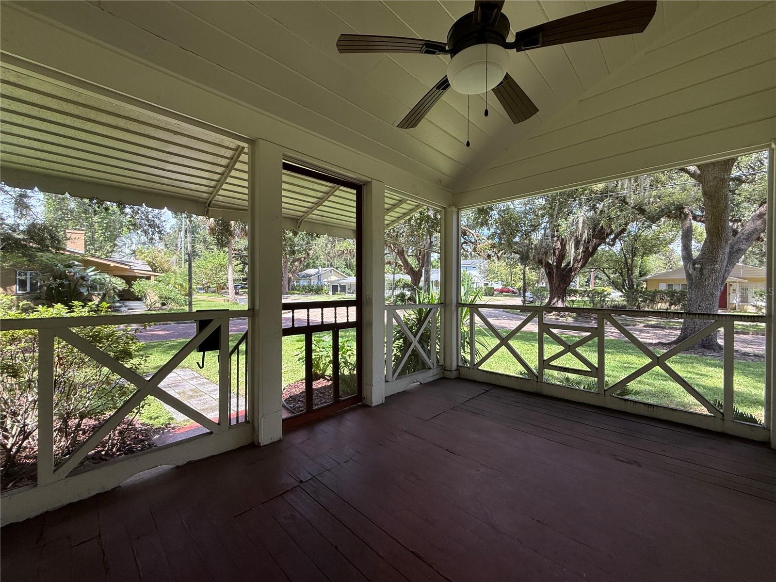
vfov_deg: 85.7
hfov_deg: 102.1
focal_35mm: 14
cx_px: 388
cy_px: 291
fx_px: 314
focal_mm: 2.22
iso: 50
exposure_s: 1/154
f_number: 2.2
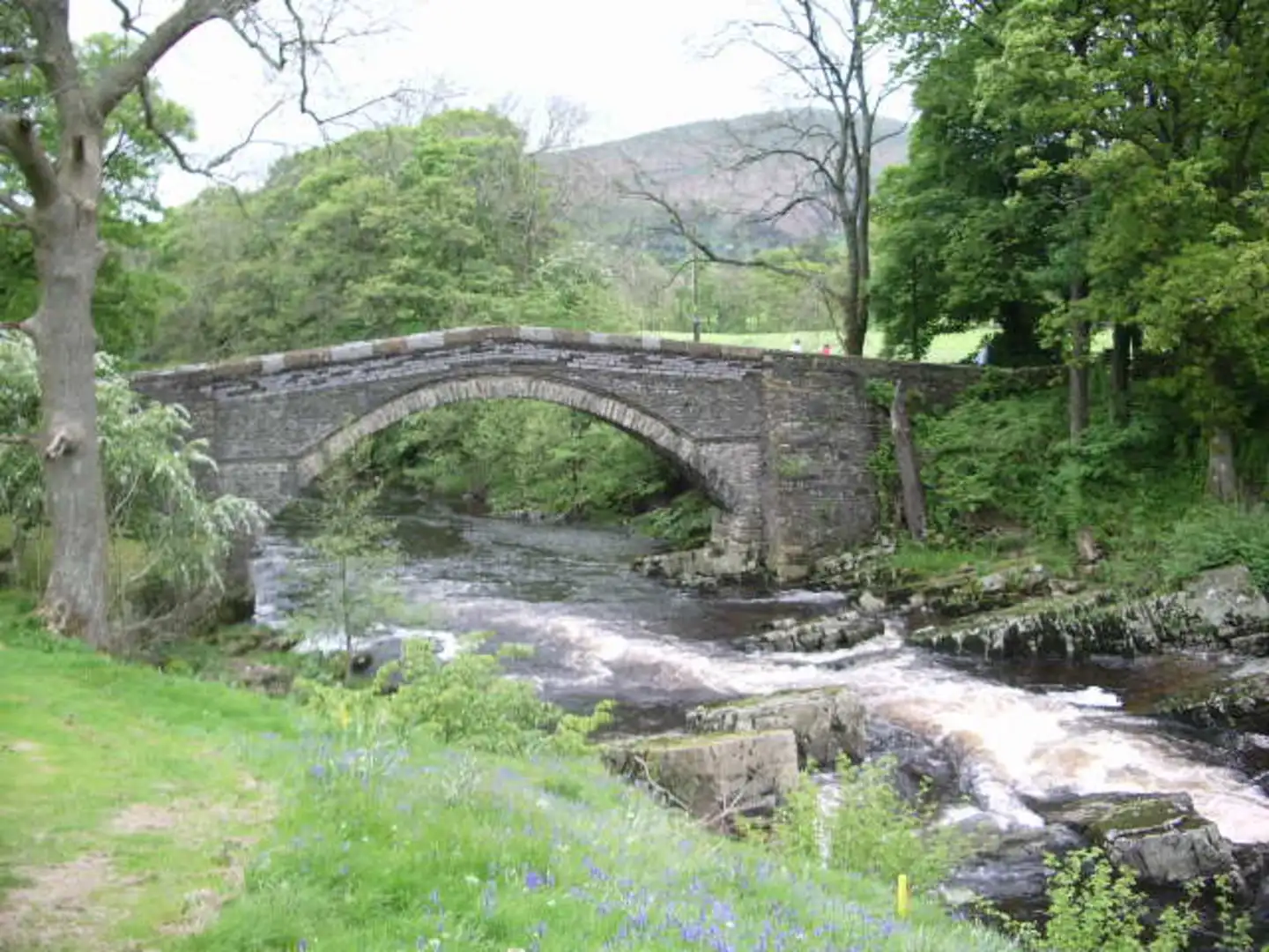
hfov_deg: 52.6
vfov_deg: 40.7
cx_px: 634
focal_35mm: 35
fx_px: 1283
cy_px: 476
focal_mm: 5.8
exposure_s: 1/100
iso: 50
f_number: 2.6
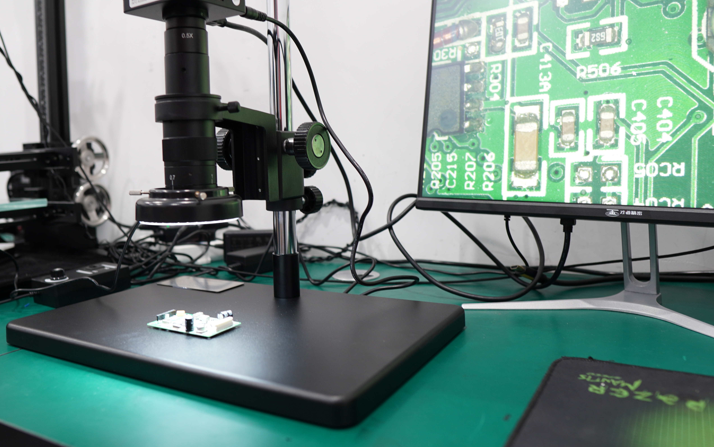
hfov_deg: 64.4
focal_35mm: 29
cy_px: 209
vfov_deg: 43.1
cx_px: 314
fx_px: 564
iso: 200
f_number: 2.2
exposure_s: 1/6
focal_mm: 16
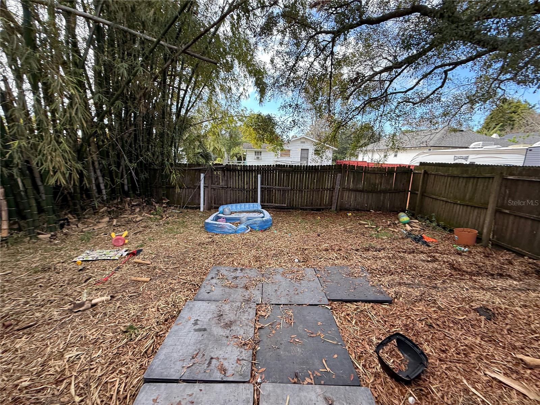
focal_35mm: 14
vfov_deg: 85.7
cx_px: 270
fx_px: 218
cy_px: 202
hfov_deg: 102.1
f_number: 2.2
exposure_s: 1/133
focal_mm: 2.22
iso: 50
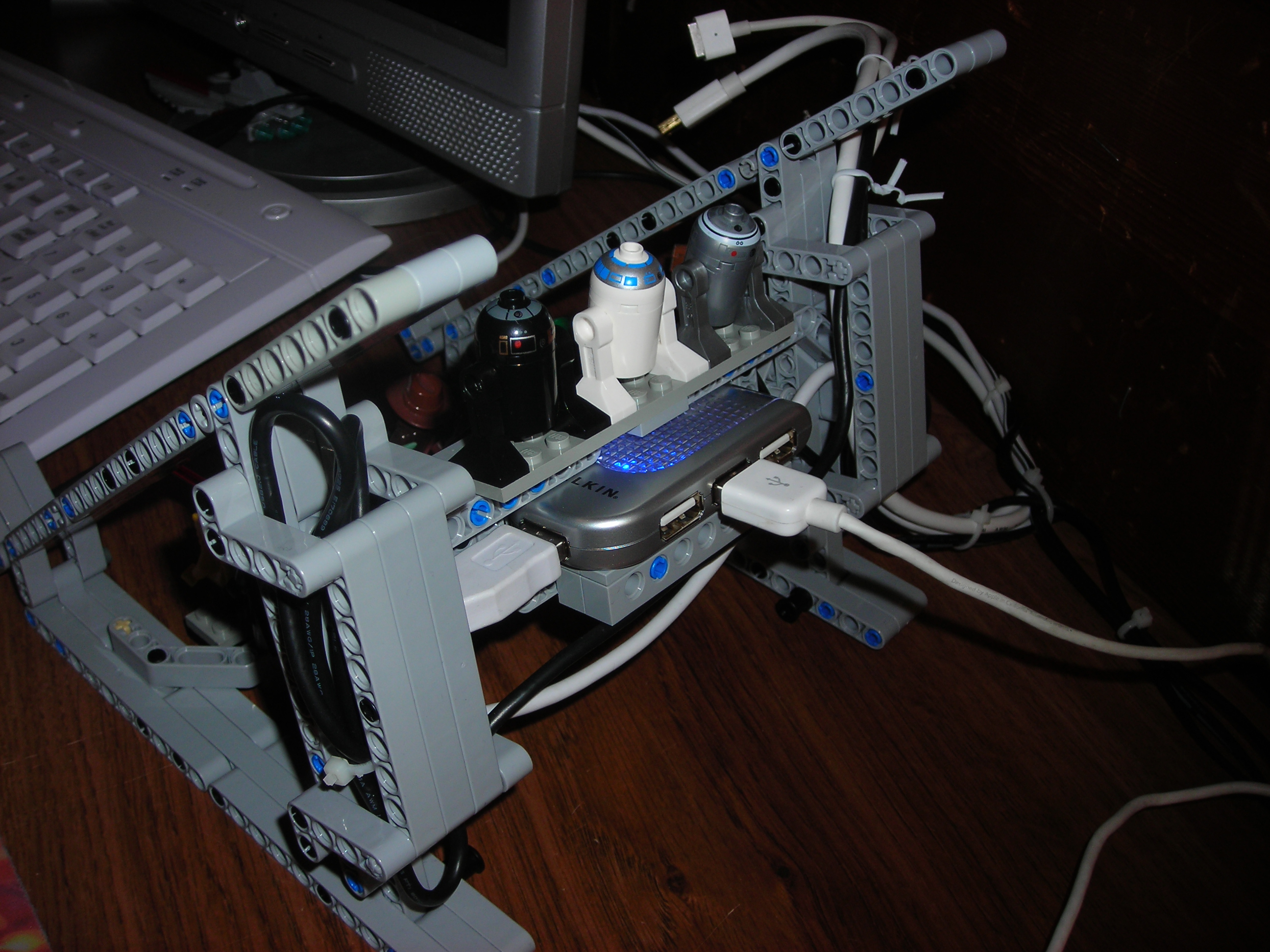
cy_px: 476
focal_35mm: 38
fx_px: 1394
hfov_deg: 49.0
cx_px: 635
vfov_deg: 37.7
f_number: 3.2
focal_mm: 6.3
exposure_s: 1/60.1
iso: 50
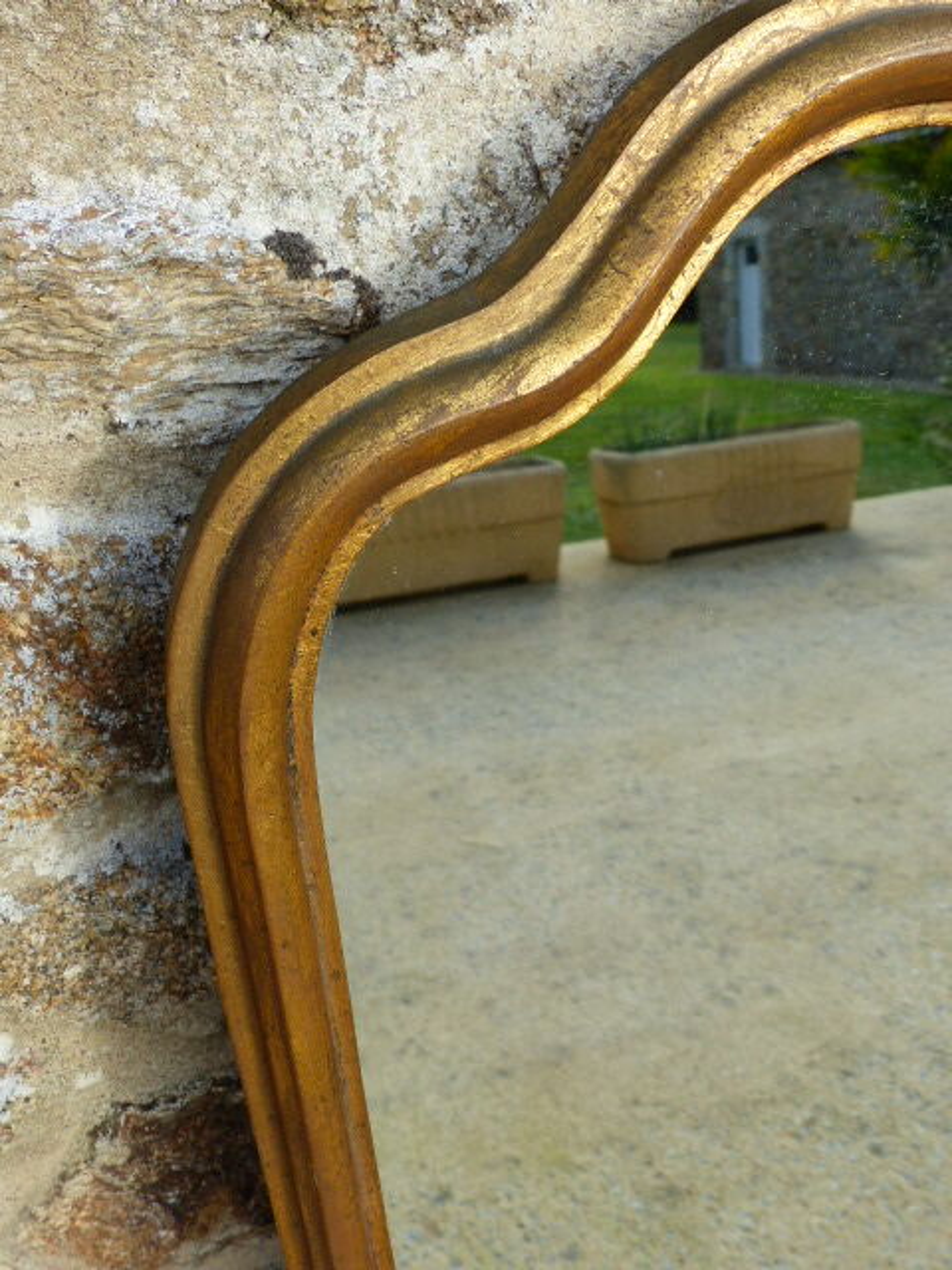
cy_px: 635
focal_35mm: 33
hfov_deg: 42.9
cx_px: 476
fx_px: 1210
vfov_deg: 55.4
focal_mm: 5.9
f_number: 4
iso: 100
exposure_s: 1/320
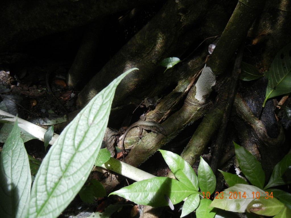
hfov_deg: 60.0
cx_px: 146
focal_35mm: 30
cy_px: 109
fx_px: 252
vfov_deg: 46.8
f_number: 3.5
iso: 160
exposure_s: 1/219
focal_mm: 5.4
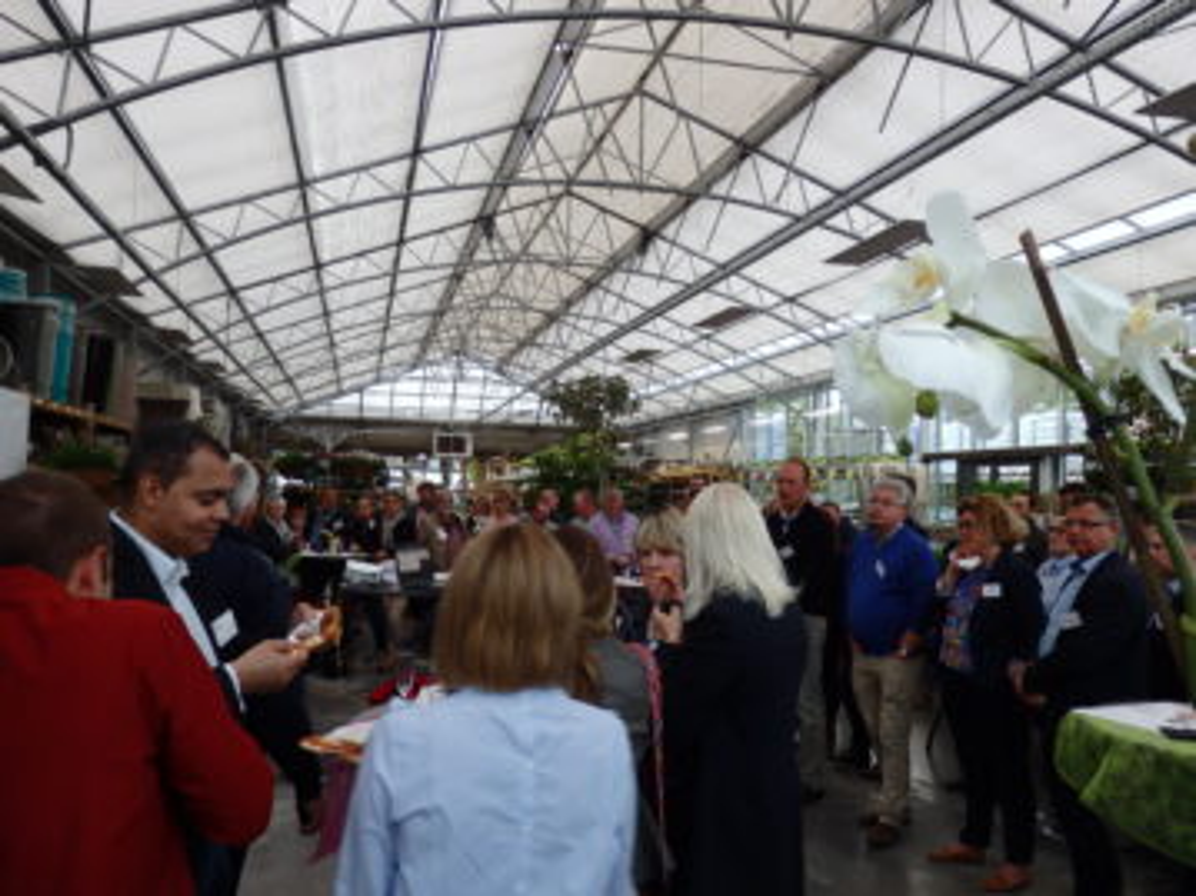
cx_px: 598
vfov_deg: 51.3
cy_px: 448
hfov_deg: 65.3
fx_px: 933
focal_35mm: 27
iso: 125
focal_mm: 5
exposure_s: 1/30
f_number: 3.2
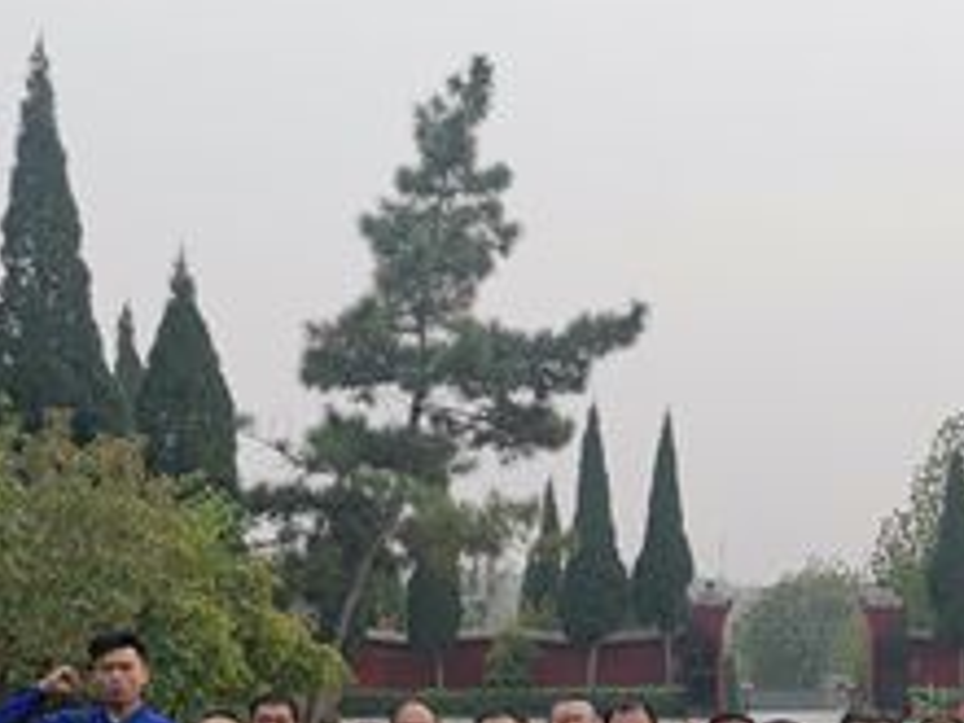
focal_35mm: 65
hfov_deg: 29.1
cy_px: 677
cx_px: 776
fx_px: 1810
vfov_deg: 22.0
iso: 50
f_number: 1.8
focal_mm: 4.75
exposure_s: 1/225
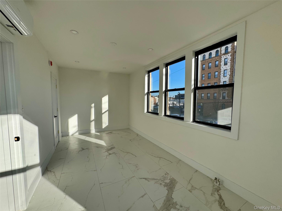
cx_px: 141
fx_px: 114
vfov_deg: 85.7
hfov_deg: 102.1
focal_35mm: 14
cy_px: 106
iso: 40
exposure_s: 1/1178
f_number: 2.2
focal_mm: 2.22
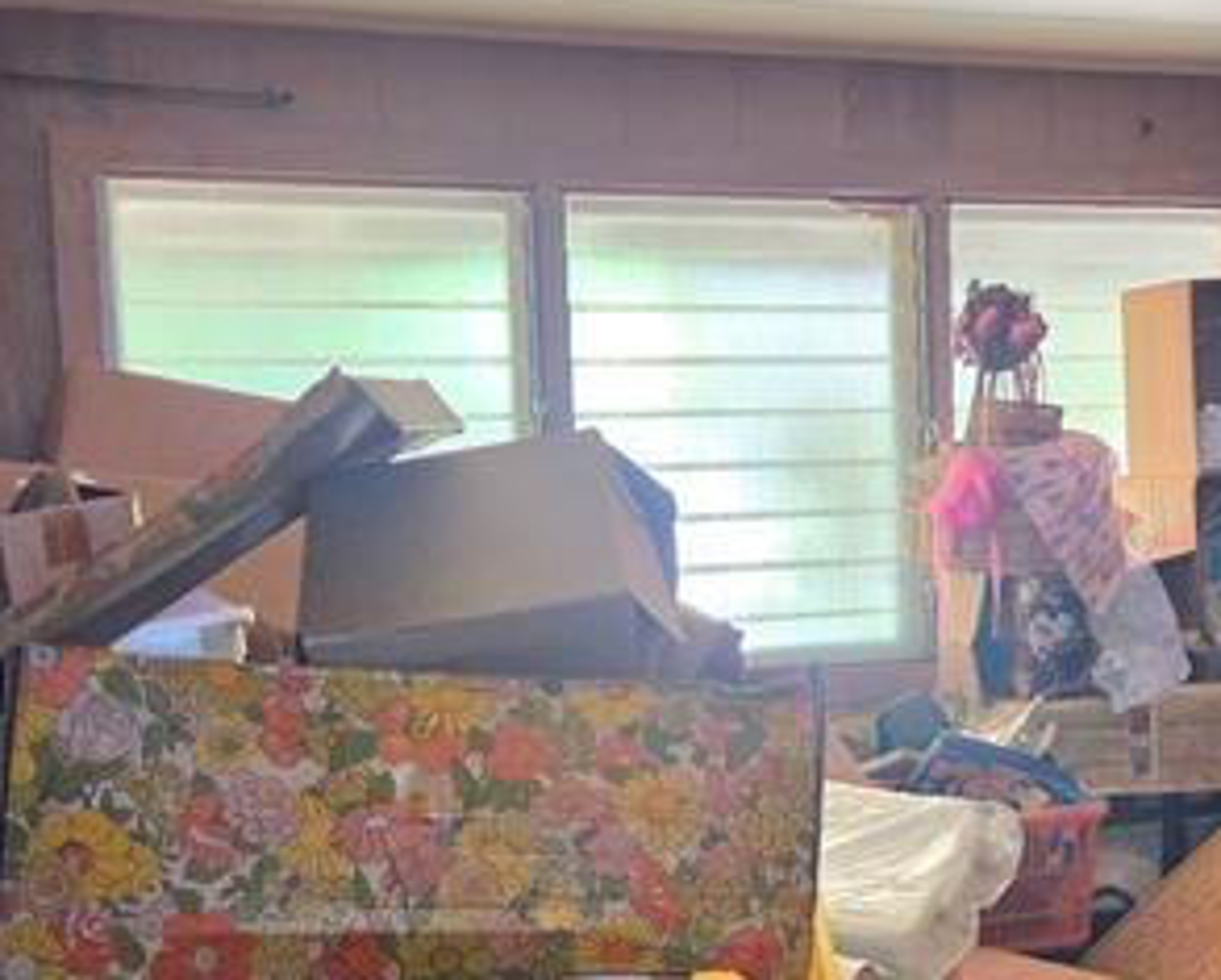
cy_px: 580
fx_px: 1772
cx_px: 729
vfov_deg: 30.8
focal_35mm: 49
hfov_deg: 37.9
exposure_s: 1/120
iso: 500
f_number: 1.8
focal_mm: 5.4
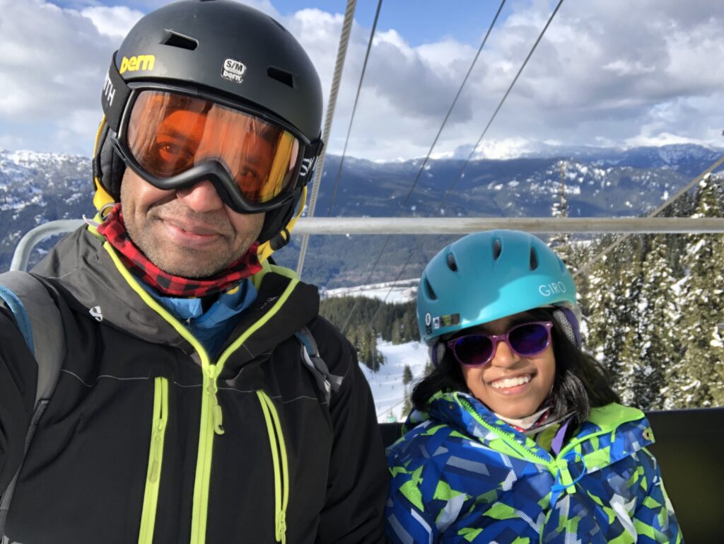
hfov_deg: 56.8
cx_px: 362
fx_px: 670
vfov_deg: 44.2
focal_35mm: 32
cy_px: 272
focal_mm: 2.87
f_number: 2.2
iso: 20
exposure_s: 1/322
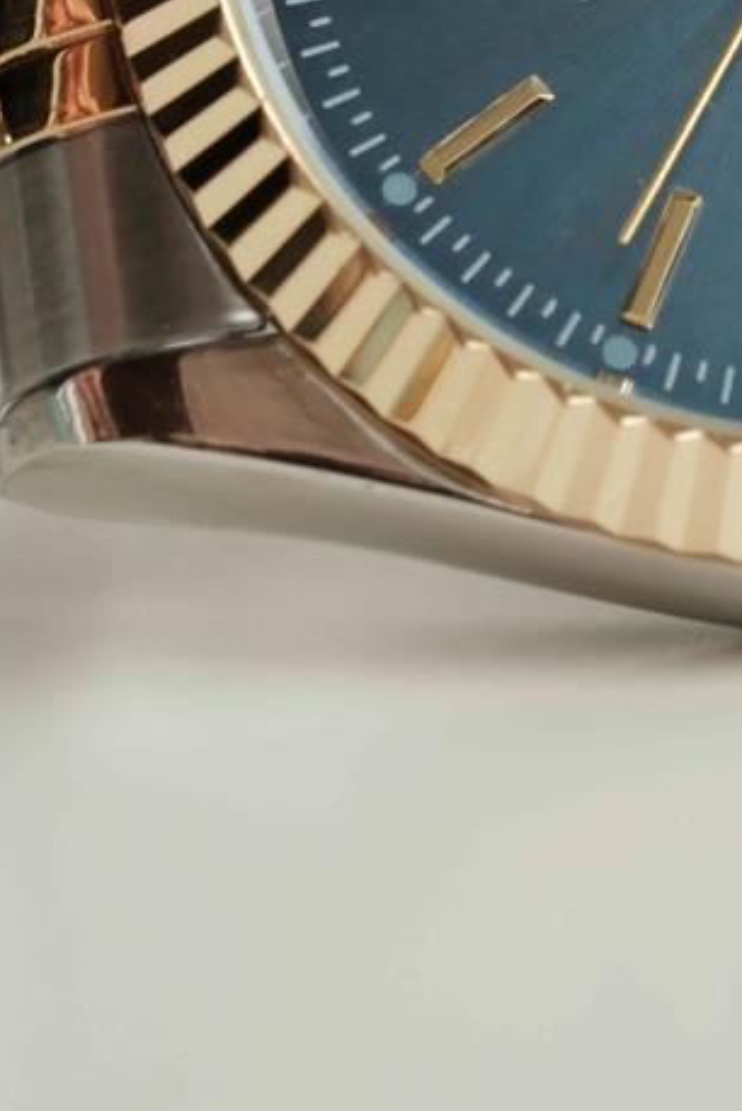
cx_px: 907
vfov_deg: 5.4
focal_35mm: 377
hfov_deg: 3.6
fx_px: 11637
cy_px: -296
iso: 250
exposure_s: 1/40
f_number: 8
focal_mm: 80
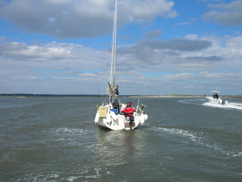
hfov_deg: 54.0
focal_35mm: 34
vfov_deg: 41.8
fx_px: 238
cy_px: 91
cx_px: 121
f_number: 4.9
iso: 50
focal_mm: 5.7
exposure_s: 1/626
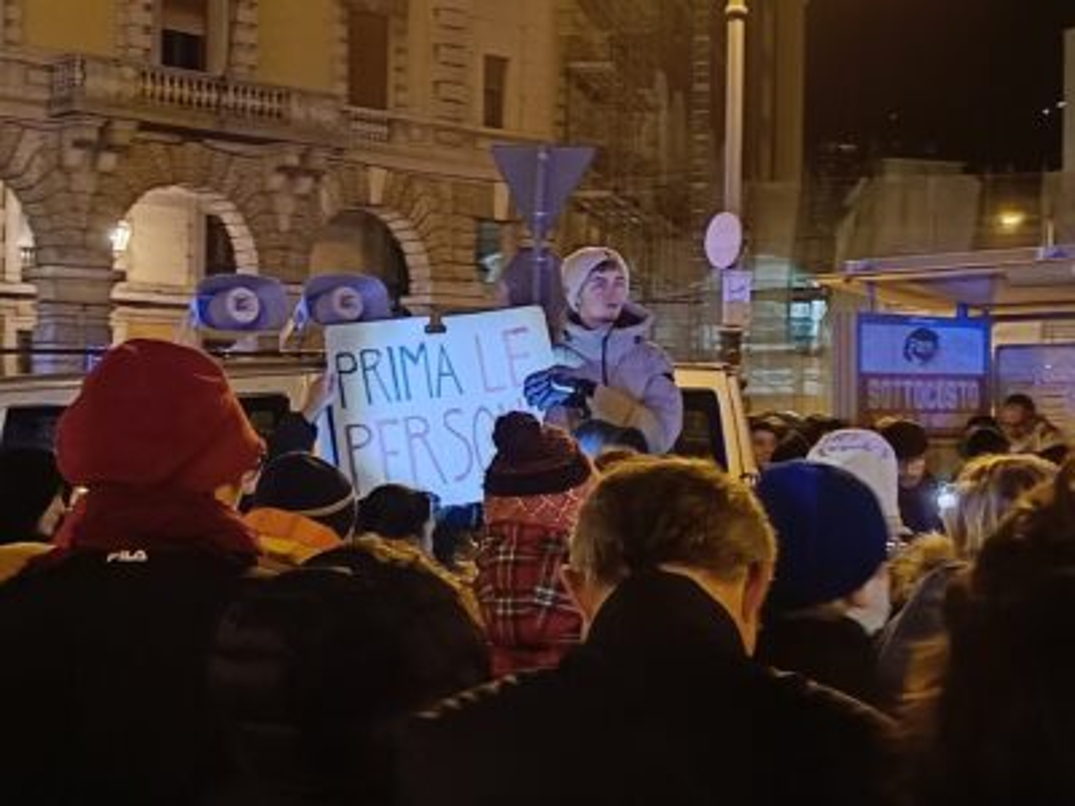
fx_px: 2019
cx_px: 538
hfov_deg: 29.8
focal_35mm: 65
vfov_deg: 22.6
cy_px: 403
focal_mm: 4.84
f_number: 1.88
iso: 1250
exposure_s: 1/20
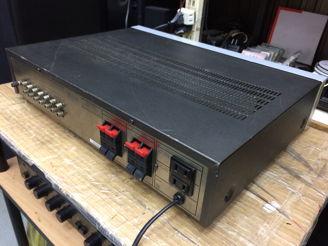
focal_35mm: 29
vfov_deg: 48.2
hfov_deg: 61.7
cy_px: 123
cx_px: 164
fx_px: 275
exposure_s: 1/33
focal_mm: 4.15
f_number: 2.2
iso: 200
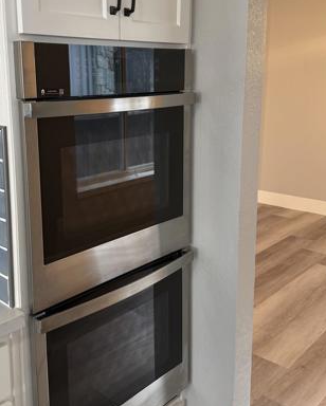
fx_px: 470
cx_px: 117
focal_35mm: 39
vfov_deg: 46.6
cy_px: 164
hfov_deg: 38.0
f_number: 1.78
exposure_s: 1/60
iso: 125
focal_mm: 6.76
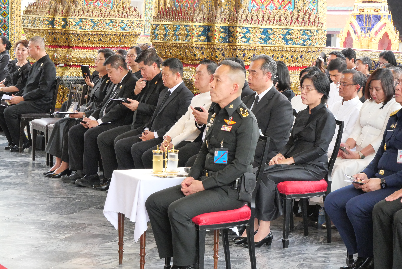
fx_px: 1151
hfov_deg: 19.8
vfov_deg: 13.3
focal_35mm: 103
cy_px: 134
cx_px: 201
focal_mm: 50
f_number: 5.6
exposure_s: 1/400
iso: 3200
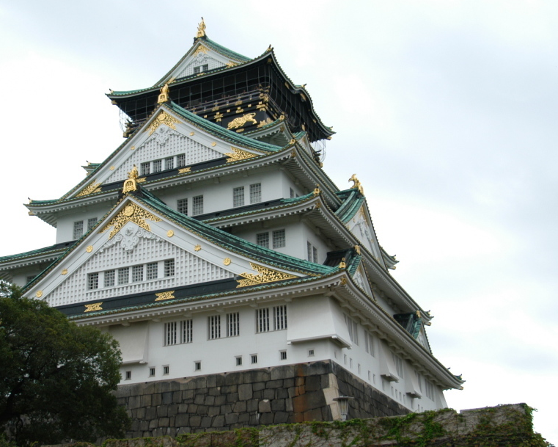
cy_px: 234
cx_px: 230
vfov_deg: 28.6
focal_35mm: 53
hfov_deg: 35.3
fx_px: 875
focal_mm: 28
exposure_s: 1/320
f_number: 7.1
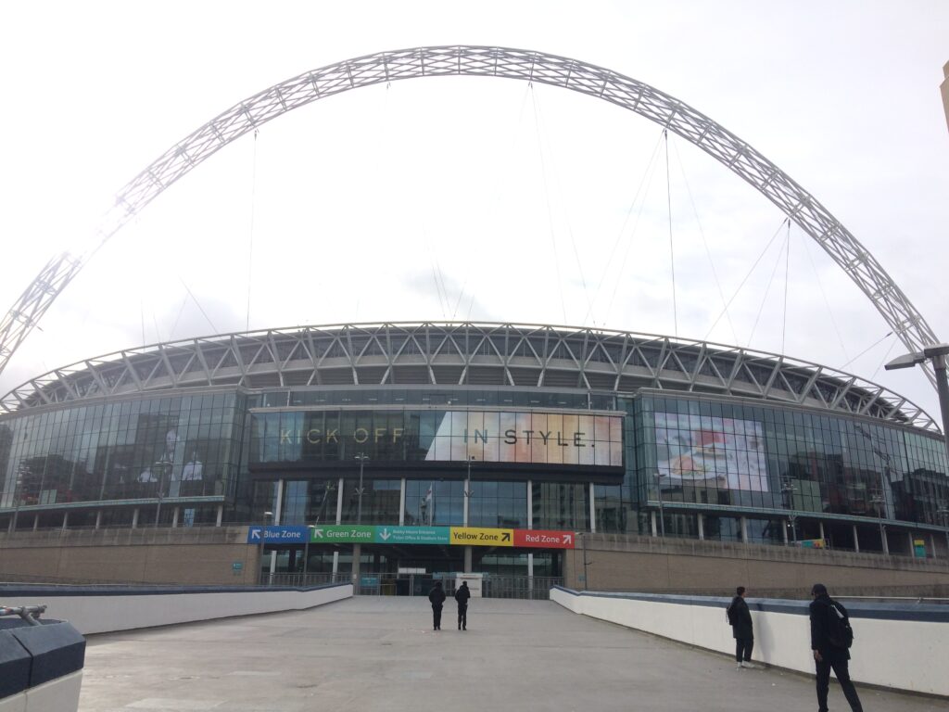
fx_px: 795
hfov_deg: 61.7
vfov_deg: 48.2
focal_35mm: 29
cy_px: 356
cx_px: 474
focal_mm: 4.15
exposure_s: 1/1244
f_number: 2.2
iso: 32
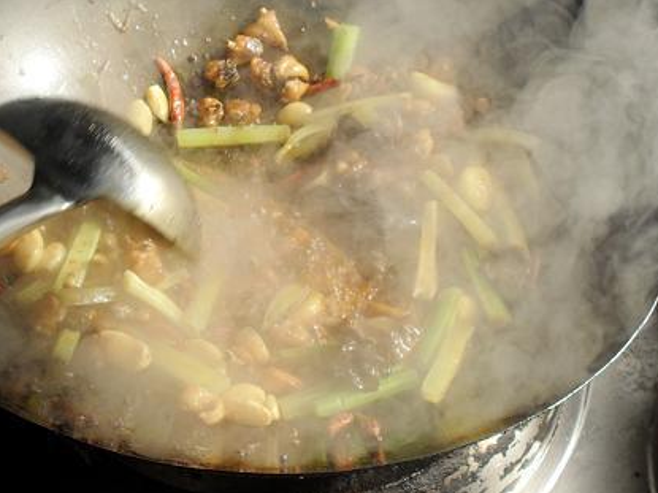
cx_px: 276
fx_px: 1026
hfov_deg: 35.5
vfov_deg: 27.0
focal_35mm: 54
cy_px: 225
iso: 100
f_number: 3.2
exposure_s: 1/180
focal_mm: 6.3
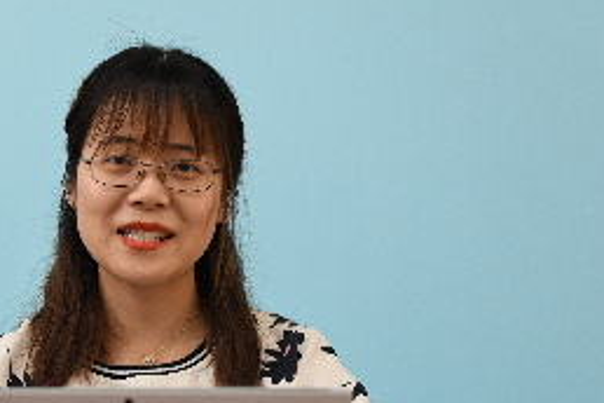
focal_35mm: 128
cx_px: -14
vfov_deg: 10.7
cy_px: 255
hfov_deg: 15.7
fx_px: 2147
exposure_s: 1/125
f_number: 3.5
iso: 1600
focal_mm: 55
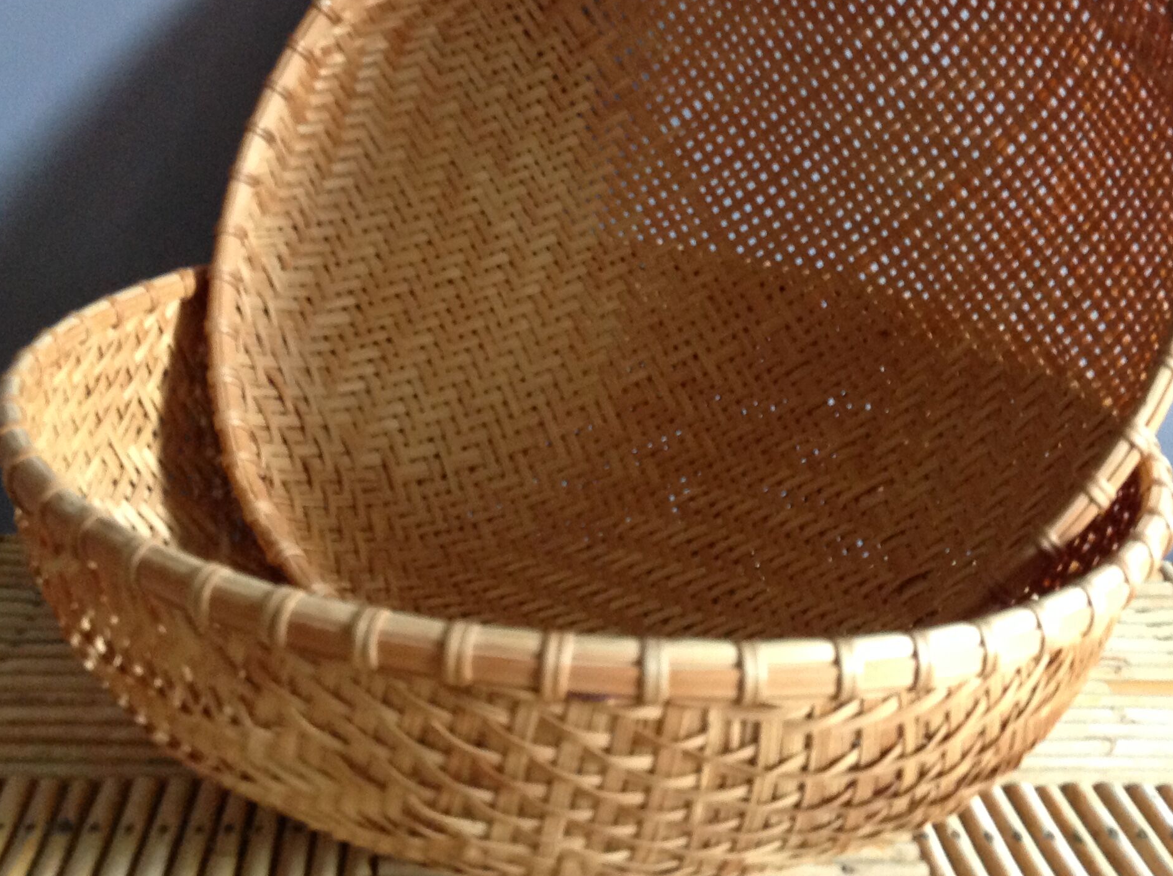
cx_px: 602
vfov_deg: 30.0
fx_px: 1624
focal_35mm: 48
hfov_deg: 39.7
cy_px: 305
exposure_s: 1/15
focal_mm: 4.28
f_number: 2.4
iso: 250
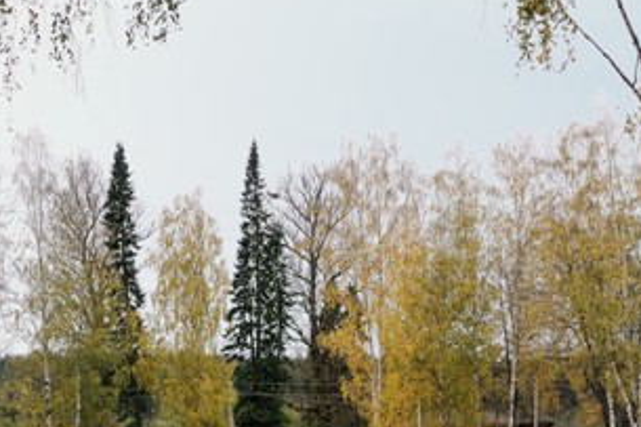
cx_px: 406
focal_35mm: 106
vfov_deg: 12.8
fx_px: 1886
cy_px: 401
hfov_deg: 19.2
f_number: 7.1
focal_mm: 24
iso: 400
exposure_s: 1/320
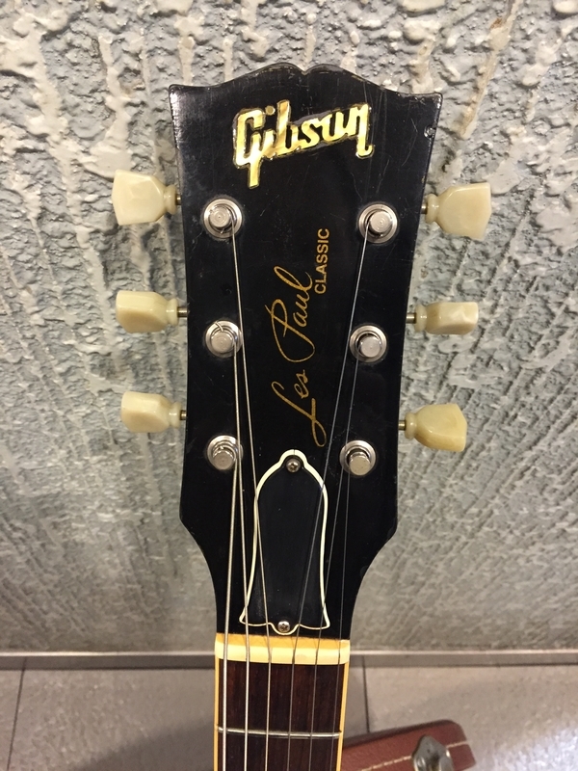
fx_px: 646
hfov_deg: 48.2
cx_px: 289
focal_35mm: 29
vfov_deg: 61.7
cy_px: 386
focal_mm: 4.15
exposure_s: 1/15
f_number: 2.2
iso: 250
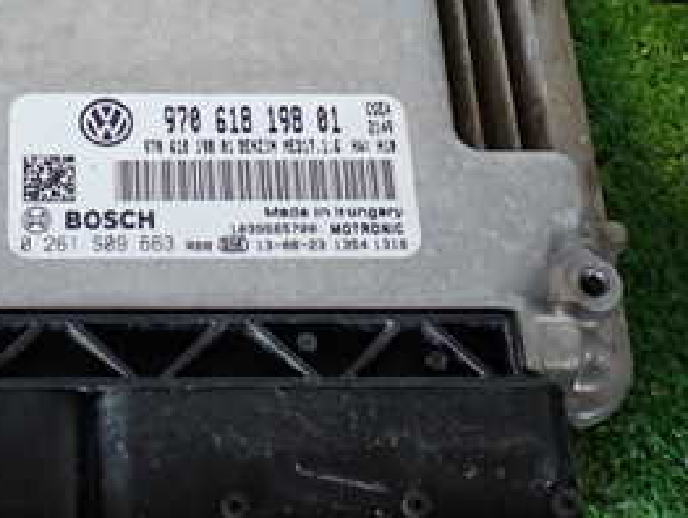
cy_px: 126
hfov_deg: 23.5
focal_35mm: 82
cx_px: 139
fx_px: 1632
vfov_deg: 17.9
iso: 320
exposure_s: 1/40
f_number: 2.5
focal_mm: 6.37
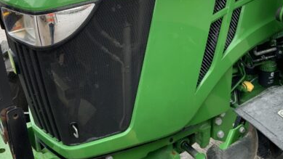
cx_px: 162
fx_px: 390
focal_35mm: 52
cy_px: 15
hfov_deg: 39.8
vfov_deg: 22.5
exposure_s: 1/122
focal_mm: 3
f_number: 1.8
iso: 64
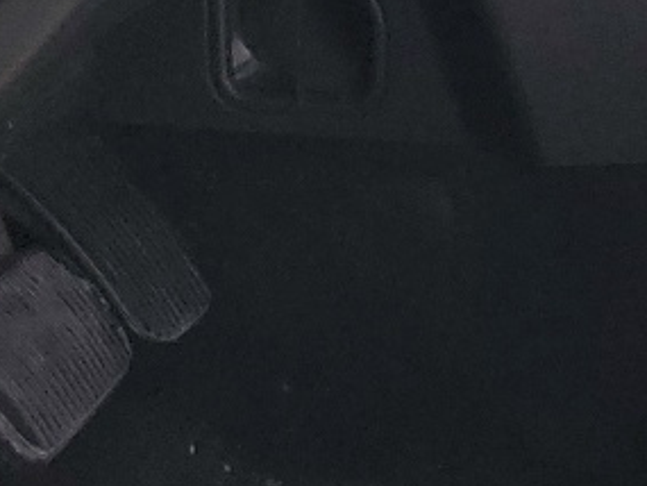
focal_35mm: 146
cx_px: 1492
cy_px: -300
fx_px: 2730
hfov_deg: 11.5
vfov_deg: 9.8
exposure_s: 1/278
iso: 50
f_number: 1.5
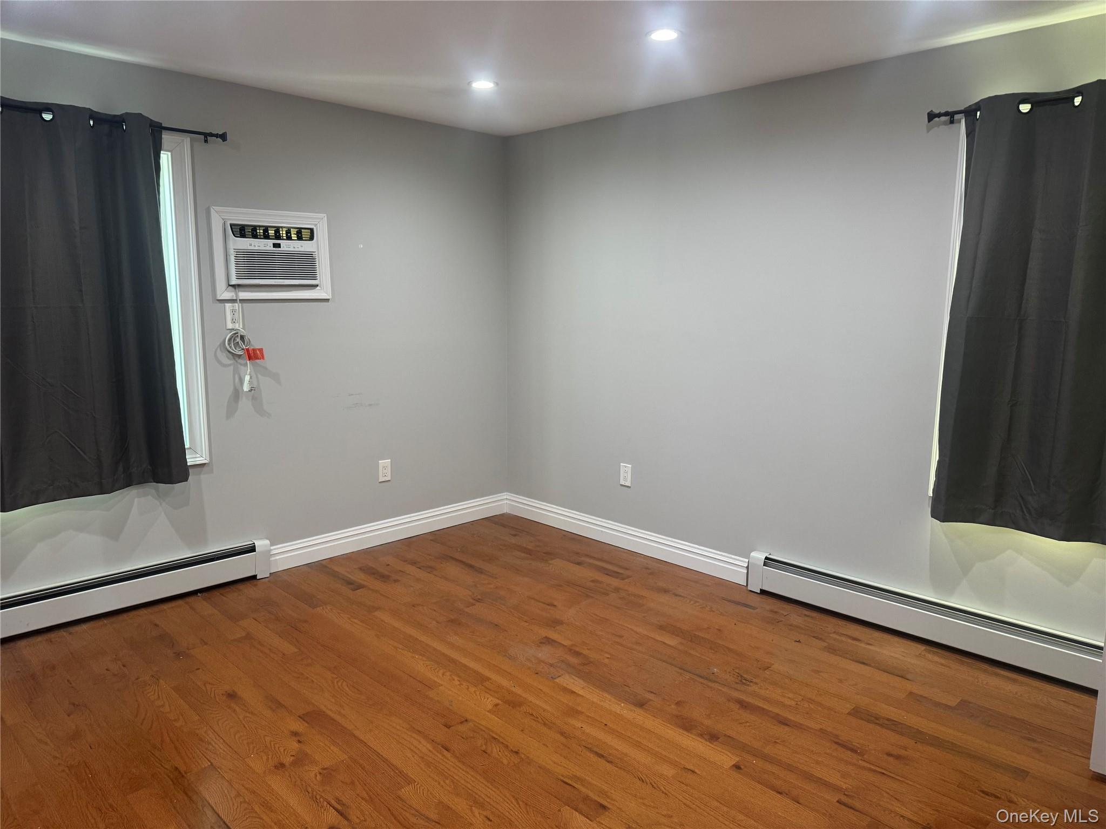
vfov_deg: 56.8
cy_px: 414
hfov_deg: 71.6
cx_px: 553
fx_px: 767
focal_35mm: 24
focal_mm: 6.76
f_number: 1.78
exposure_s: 1/60
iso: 200
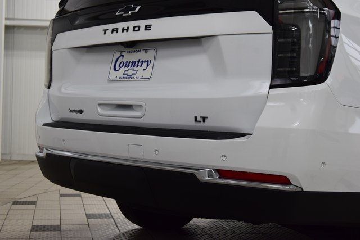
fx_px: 540
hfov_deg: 36.9
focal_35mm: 54
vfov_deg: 25.1
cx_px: 180
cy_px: 120
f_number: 8
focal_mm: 36
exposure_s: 1/60
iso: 1400
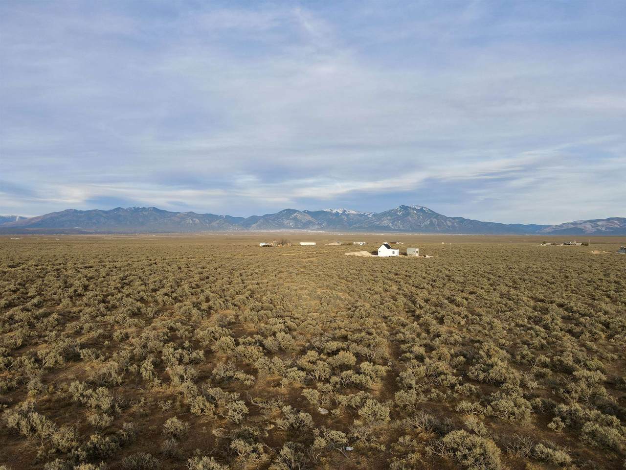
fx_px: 434
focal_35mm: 24
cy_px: 235
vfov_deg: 56.8
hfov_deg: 71.6
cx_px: 313
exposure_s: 1/250
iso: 110
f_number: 2.8
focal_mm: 4.5
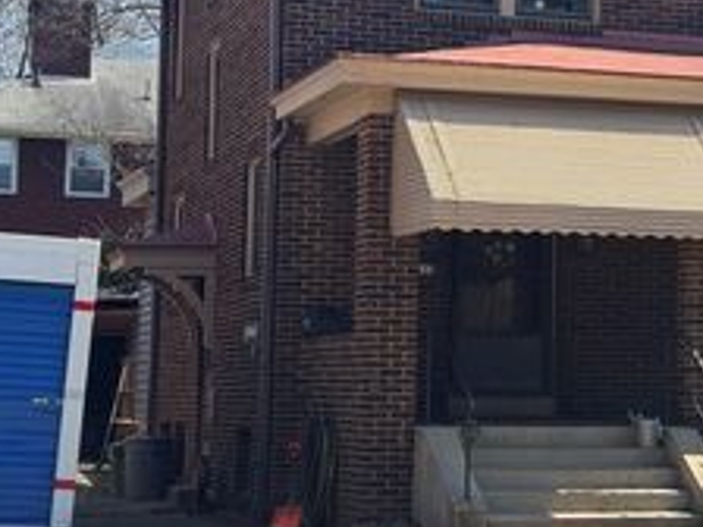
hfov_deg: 17.8
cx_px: 734
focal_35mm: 107
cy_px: 202
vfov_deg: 13.8
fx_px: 2173
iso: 64
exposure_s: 1/2110
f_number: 1.78
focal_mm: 6.76
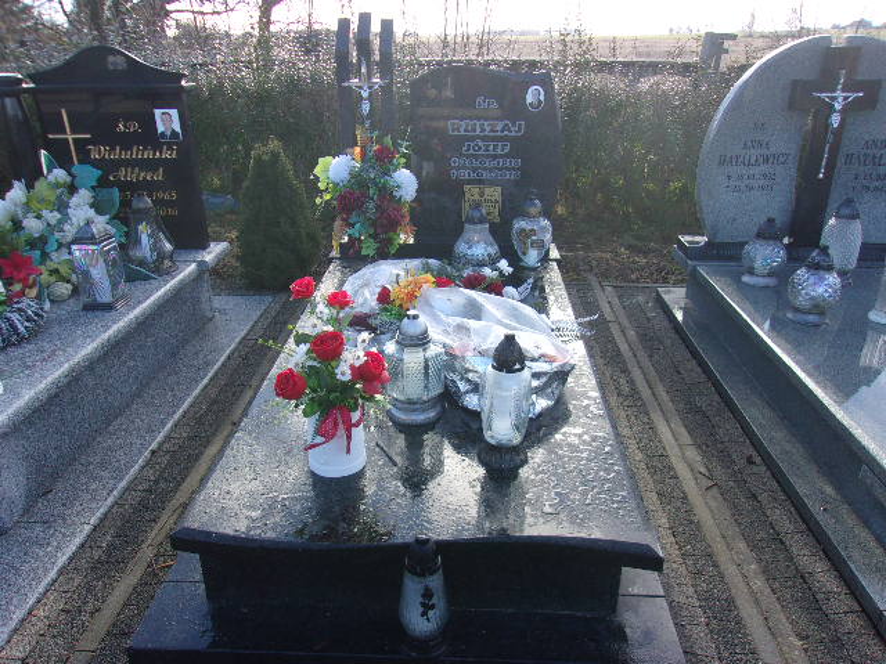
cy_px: 332
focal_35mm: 27
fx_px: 691
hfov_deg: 65.3
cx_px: 443
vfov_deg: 51.4
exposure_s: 1/210
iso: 80
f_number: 3
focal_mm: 4.9
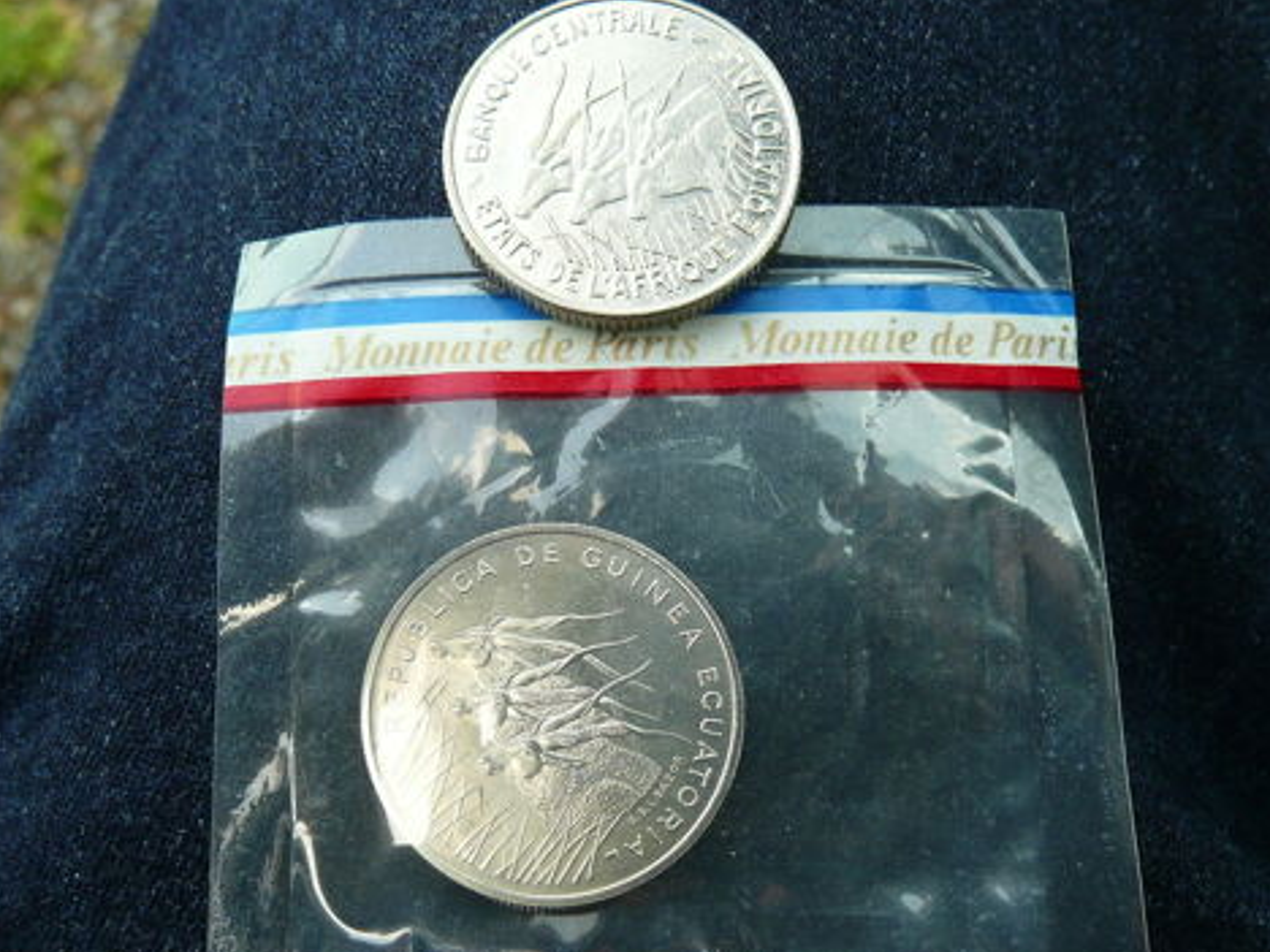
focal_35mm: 39
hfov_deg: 47.9
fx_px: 1431
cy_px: 483
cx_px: 627
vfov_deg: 36.8
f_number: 3.5
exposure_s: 1/60
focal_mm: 5.2
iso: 100
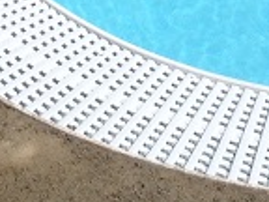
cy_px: -464
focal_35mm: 249
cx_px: 26
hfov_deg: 7.9
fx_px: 1935
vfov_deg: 5.5
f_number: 2.4
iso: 50
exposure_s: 1/2123
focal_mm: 4.28
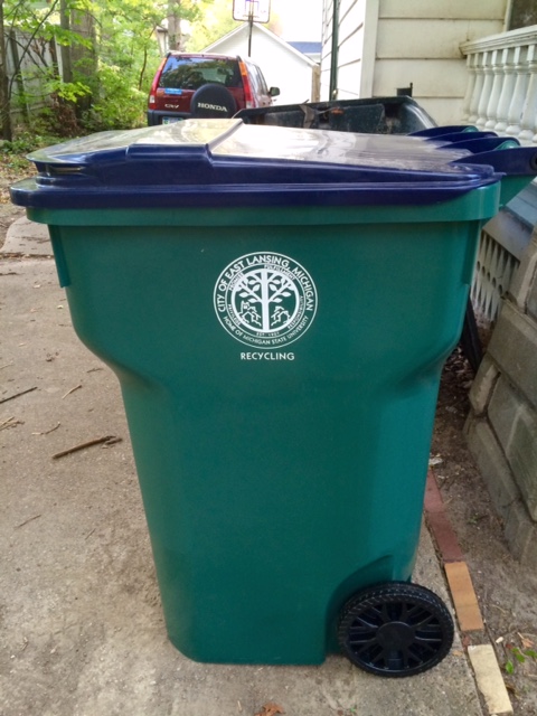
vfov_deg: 61.7
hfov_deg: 48.2
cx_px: 268
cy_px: 358
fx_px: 600
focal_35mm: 29
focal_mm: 4.15
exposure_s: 1/30
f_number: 2.2
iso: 100
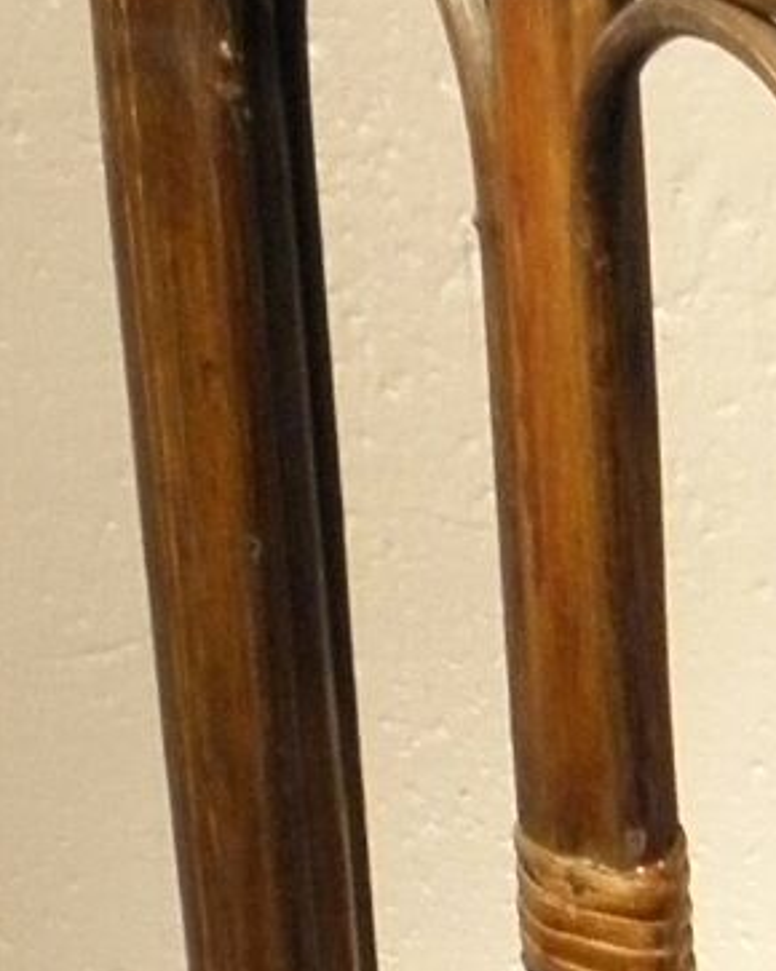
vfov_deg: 7.6
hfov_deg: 5.8
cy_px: 1527
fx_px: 7126
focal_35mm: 248
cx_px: 2325
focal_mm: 6.4
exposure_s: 1/20
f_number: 3.7
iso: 200
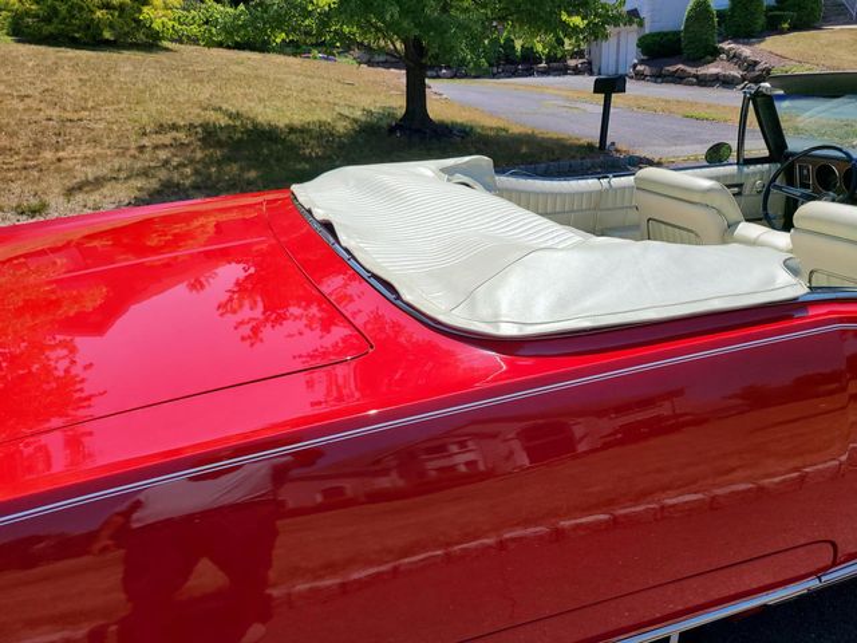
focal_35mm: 26
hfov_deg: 67.3
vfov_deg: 53.1
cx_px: 428
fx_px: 644
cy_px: 322
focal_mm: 5.4
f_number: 1.8
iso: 40
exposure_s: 1/4603
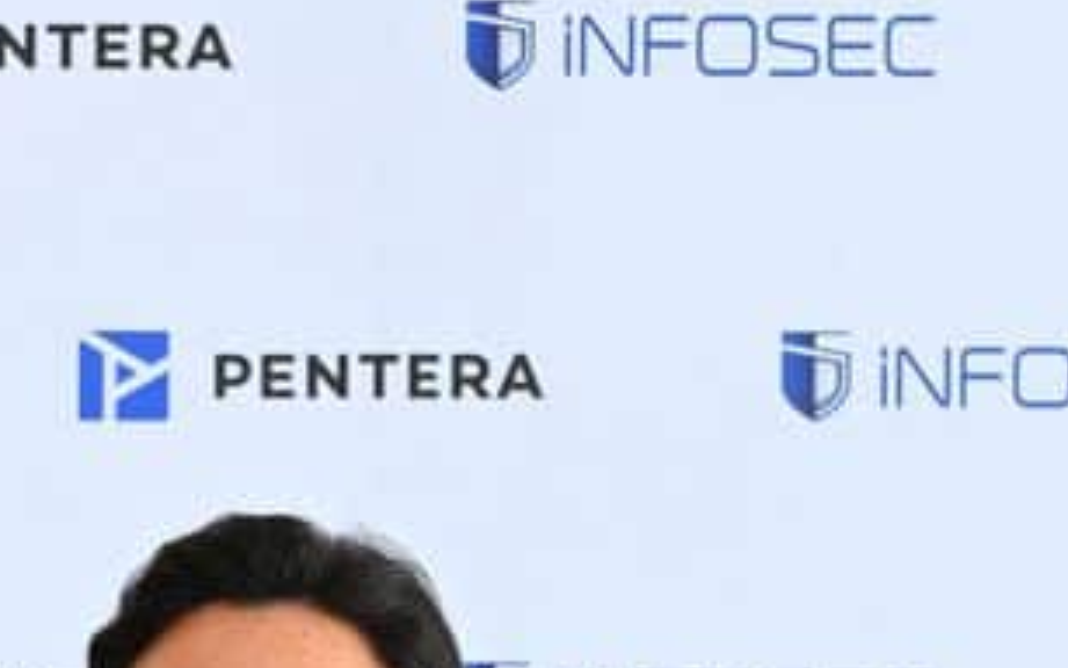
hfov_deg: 11.3
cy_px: 1190
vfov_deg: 7.1
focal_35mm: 179
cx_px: -393
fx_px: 5211
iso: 200
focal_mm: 30
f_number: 2.8
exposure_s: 1/160
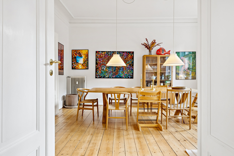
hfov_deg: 73.7
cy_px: 78
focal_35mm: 24
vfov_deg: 53.1
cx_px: 117
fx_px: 156
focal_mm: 24
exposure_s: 1/4
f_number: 11
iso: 320
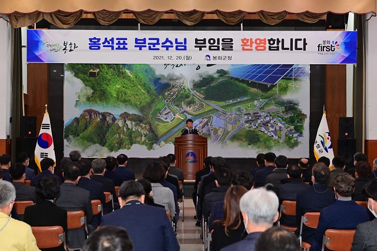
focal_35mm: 58
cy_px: 126
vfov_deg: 23.4
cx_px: 188
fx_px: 607
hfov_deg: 34.5
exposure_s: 1/160
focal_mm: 58
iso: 2000
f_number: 4.5
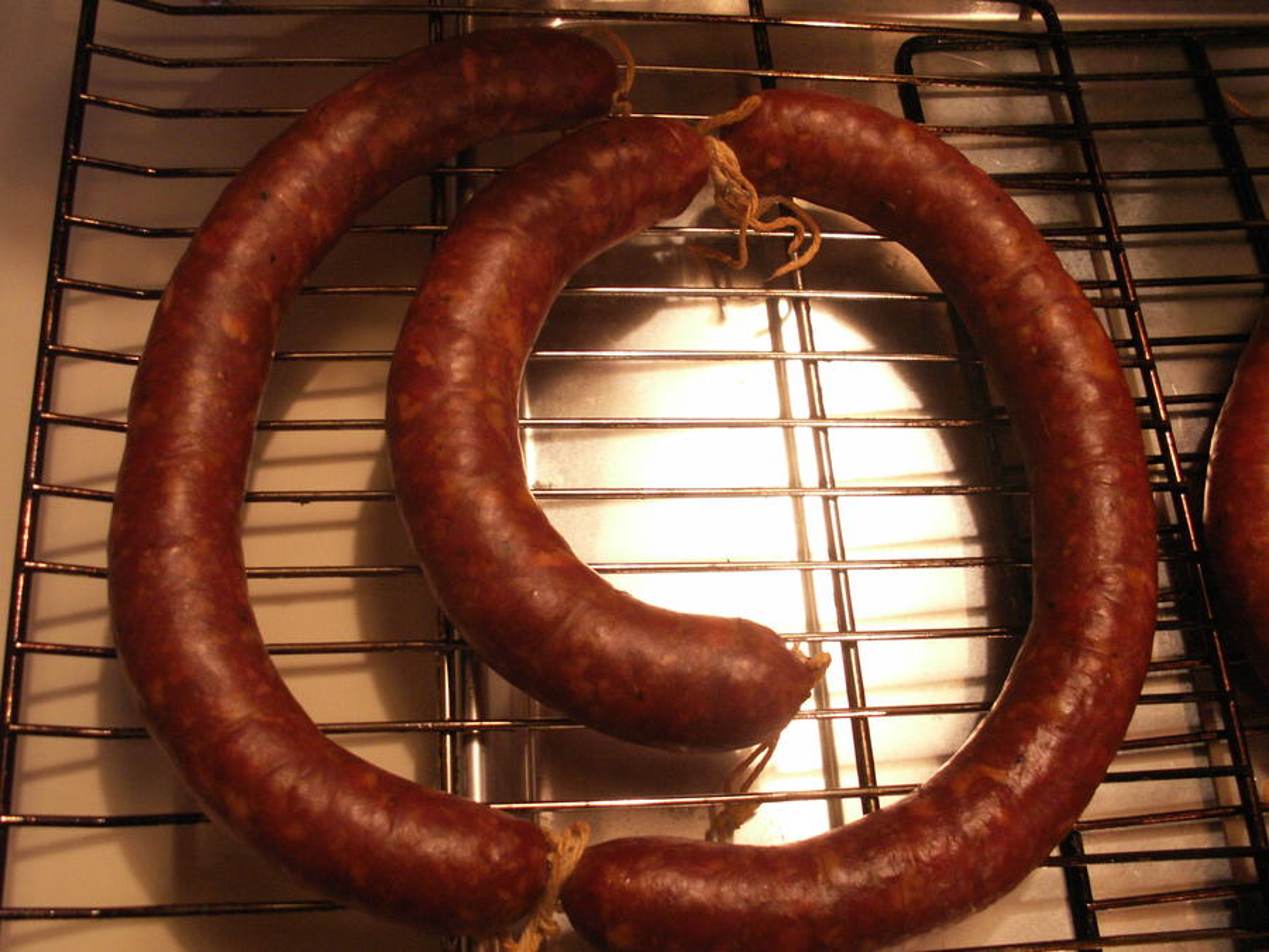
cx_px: 634
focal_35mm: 35
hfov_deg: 52.6
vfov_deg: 40.7
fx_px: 1283
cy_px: 476
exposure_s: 1/13
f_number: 2.8
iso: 160
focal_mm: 5.86
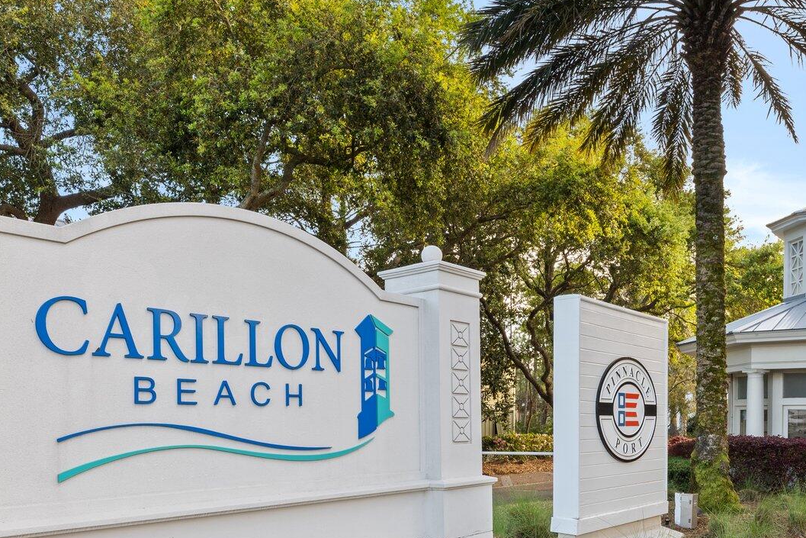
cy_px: 464
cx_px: 449
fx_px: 729
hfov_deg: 57.7
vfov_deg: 38.2
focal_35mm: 33
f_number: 13
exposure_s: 1/13
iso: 400
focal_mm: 16.8
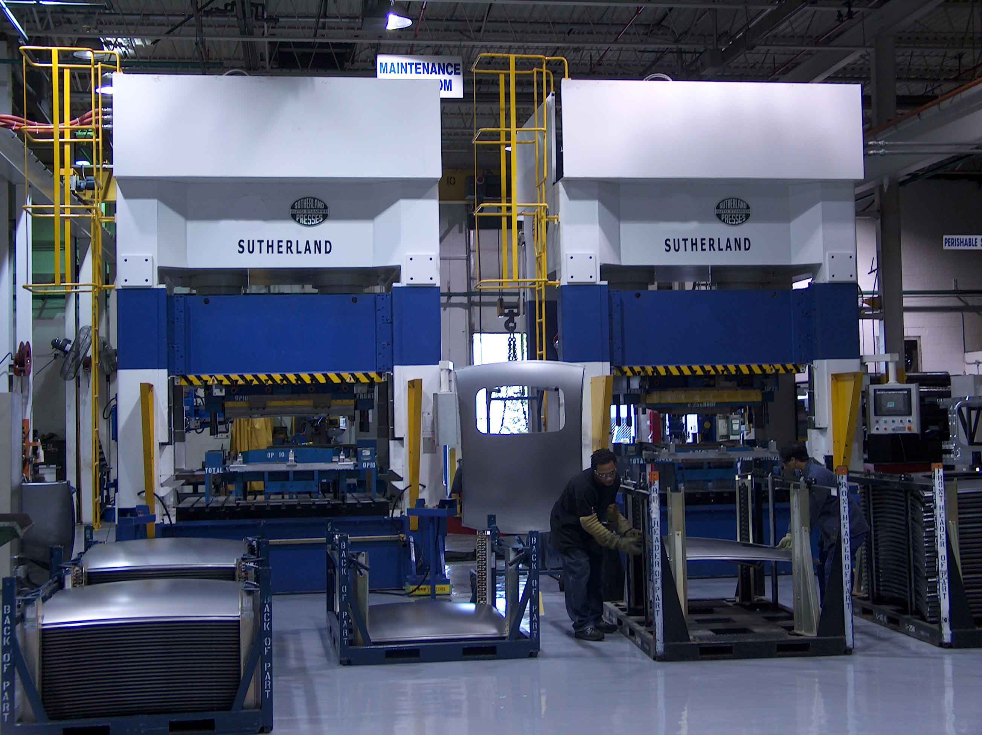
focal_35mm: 52
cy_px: 368
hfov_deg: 36.8
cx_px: 491
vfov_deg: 28.0
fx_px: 1474
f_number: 2.8
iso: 200
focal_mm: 10.64
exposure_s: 1/47.9
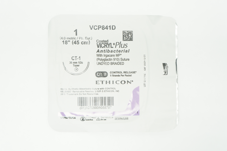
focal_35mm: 40
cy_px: 76
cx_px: 114
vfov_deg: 32.9
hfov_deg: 48.0
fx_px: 255
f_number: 5
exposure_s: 1/60
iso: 400
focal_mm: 27
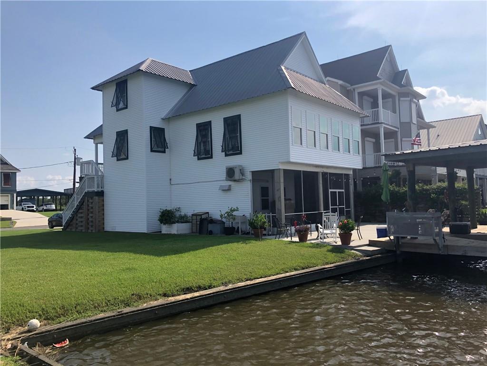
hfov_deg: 63.4
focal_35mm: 28
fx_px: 394
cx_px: 244
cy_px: 183
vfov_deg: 49.7
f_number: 1.8
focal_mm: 3.99
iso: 20
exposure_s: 1/2315
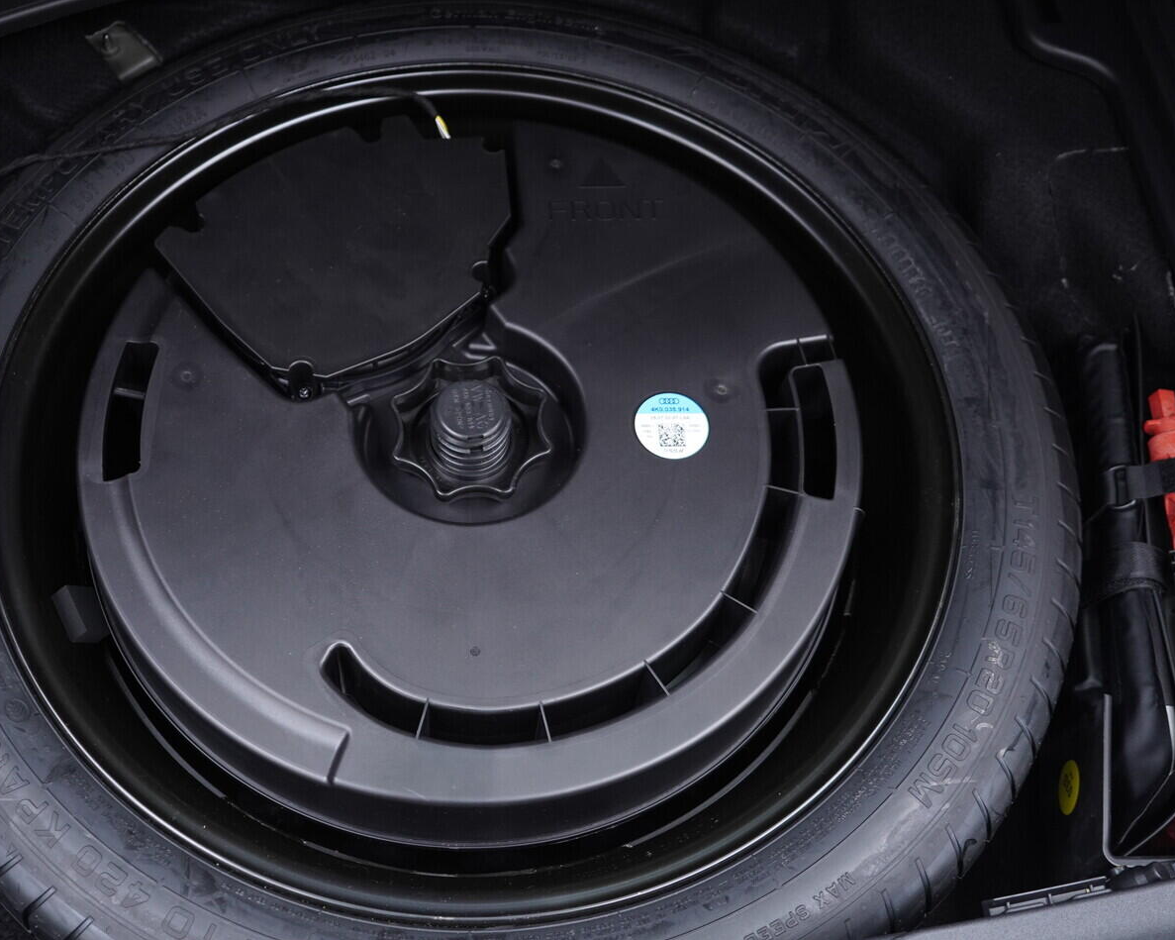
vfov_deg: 36.5
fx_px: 1425
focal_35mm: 41
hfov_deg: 44.5
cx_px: 465
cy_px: 474
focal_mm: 24
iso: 500
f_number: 2.8
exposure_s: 1/40
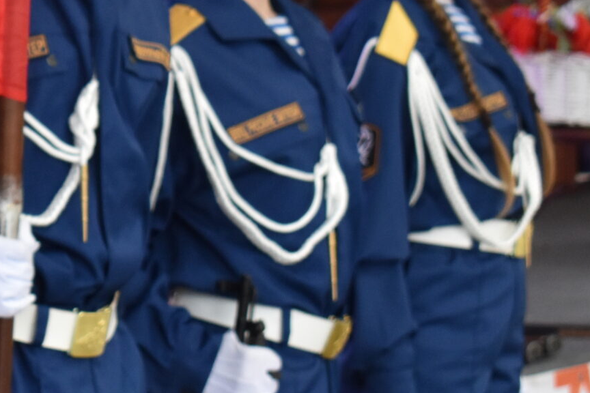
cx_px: -135
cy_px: 103
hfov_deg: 8.3
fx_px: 4006
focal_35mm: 244
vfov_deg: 5.6
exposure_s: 1/60
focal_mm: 55
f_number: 5.6
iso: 1250
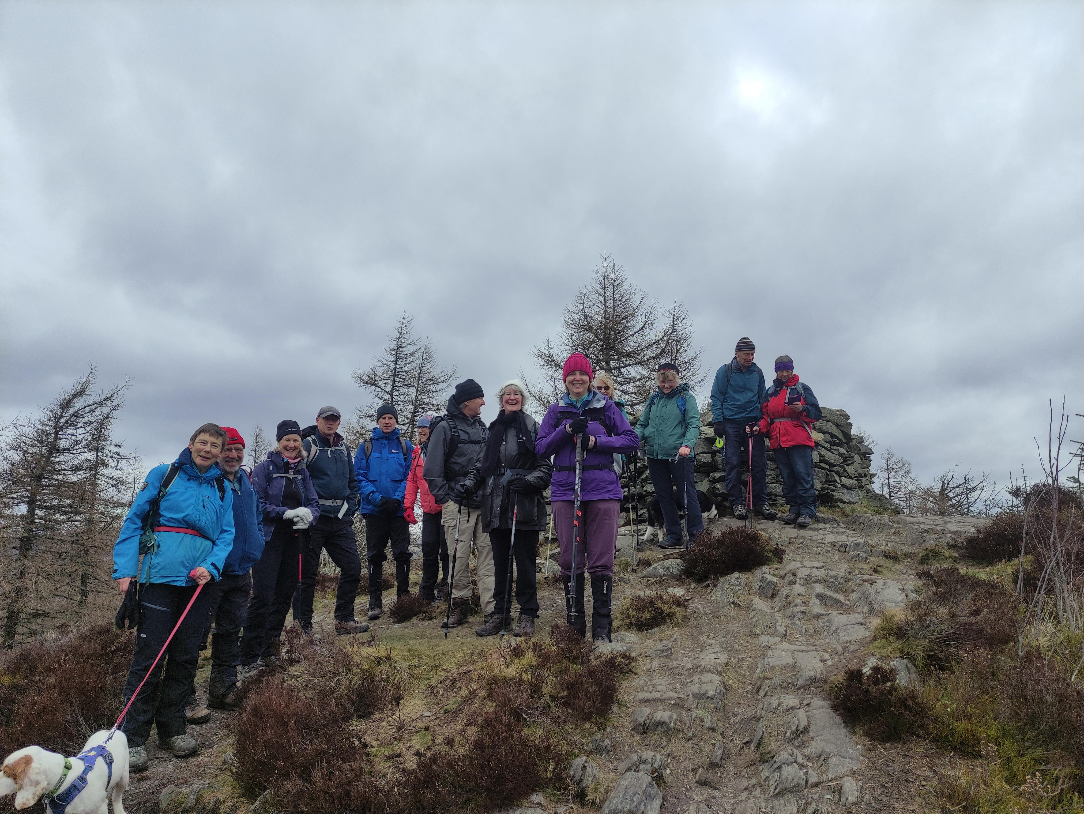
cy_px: 407
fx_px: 783
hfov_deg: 69.4
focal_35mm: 25
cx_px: 542
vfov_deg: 54.9
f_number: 1.89
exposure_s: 1/1064
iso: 100
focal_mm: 5.43
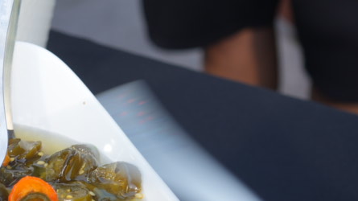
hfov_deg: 14.9
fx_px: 1338
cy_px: 29
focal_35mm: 141
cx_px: -25
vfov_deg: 8.6
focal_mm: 37
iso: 100
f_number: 4.5
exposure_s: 1/80
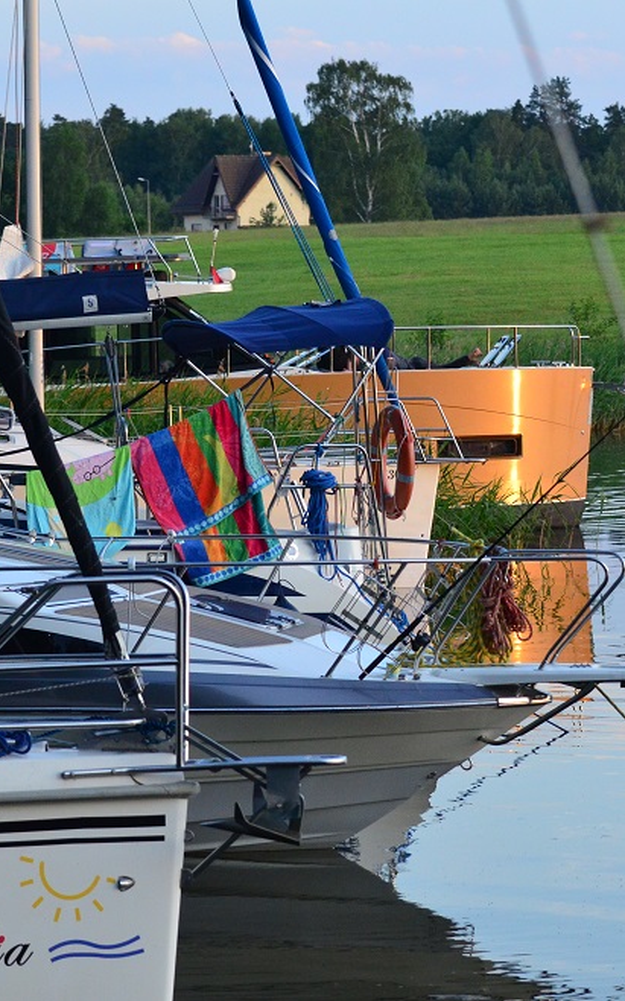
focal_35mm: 162
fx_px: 4417
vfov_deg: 12.9
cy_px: 501
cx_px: 547
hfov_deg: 8.1
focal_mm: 70
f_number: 5
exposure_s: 1/1000
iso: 1600
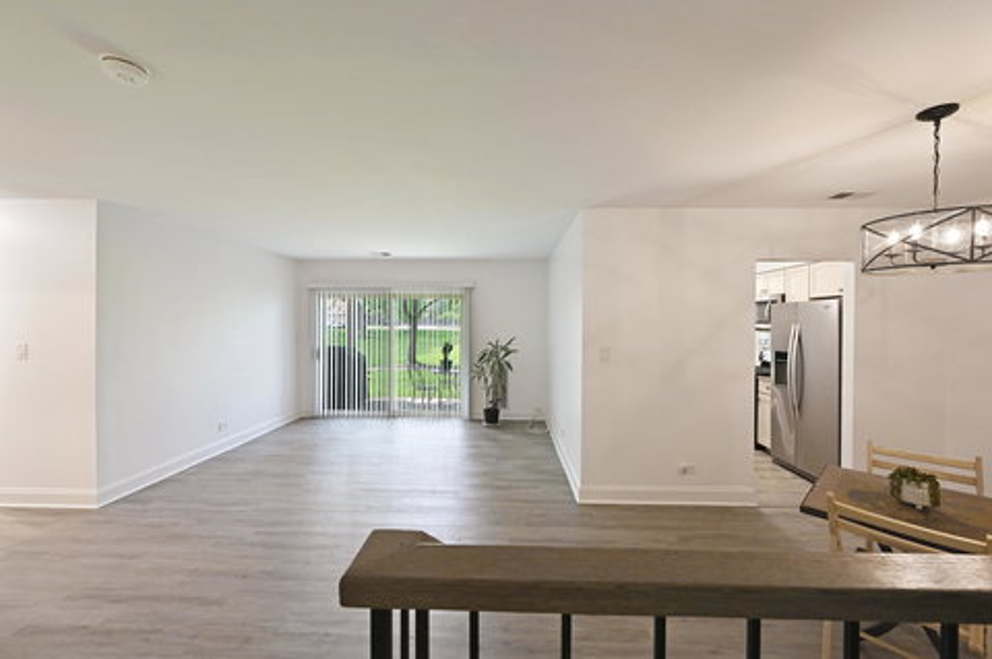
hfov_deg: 104.3
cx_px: 496
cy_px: 330
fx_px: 385
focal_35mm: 14
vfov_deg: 81.1
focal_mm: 14
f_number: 8
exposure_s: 1/15
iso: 400
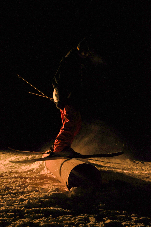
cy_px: 114
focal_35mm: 87
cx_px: 76
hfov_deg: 15.7
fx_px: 549
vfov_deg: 23.4
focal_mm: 58
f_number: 5
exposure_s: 1/60
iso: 800
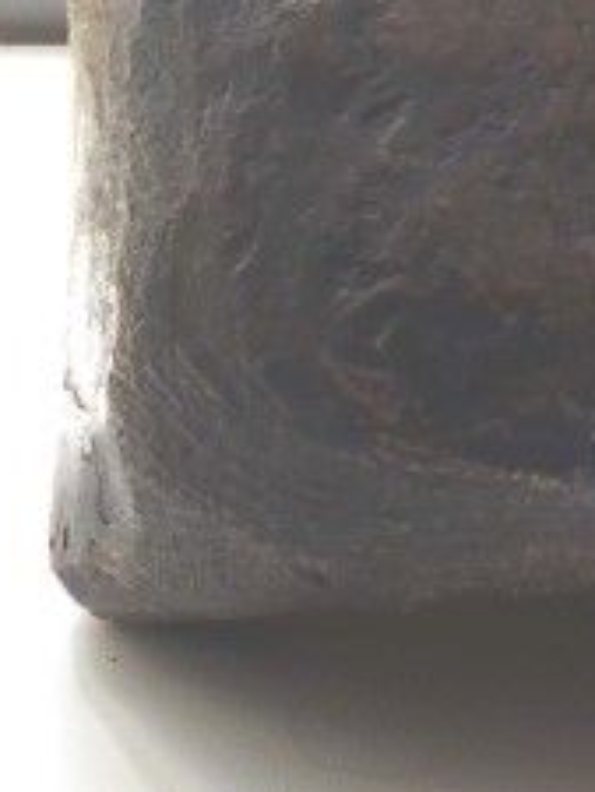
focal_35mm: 109
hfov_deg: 12.6
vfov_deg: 15.8
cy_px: -567
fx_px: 2496
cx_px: 1025
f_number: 2.8
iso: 100
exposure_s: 1/320
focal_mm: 4.3
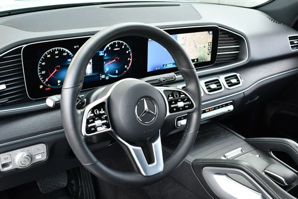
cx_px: 147
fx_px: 331
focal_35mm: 40
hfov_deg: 48.4
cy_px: 109
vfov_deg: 33.4
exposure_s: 1/250
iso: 800
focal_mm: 18
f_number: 3.5
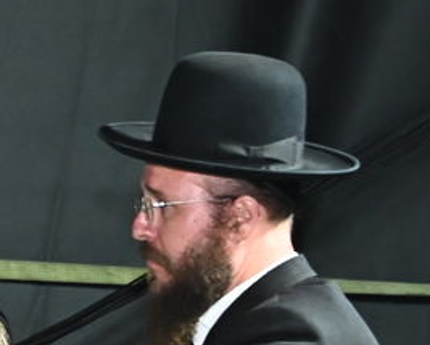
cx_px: -406
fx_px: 3630
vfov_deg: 5.4
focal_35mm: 285
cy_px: 430
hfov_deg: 6.6
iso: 3200
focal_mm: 58
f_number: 5
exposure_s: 1/125
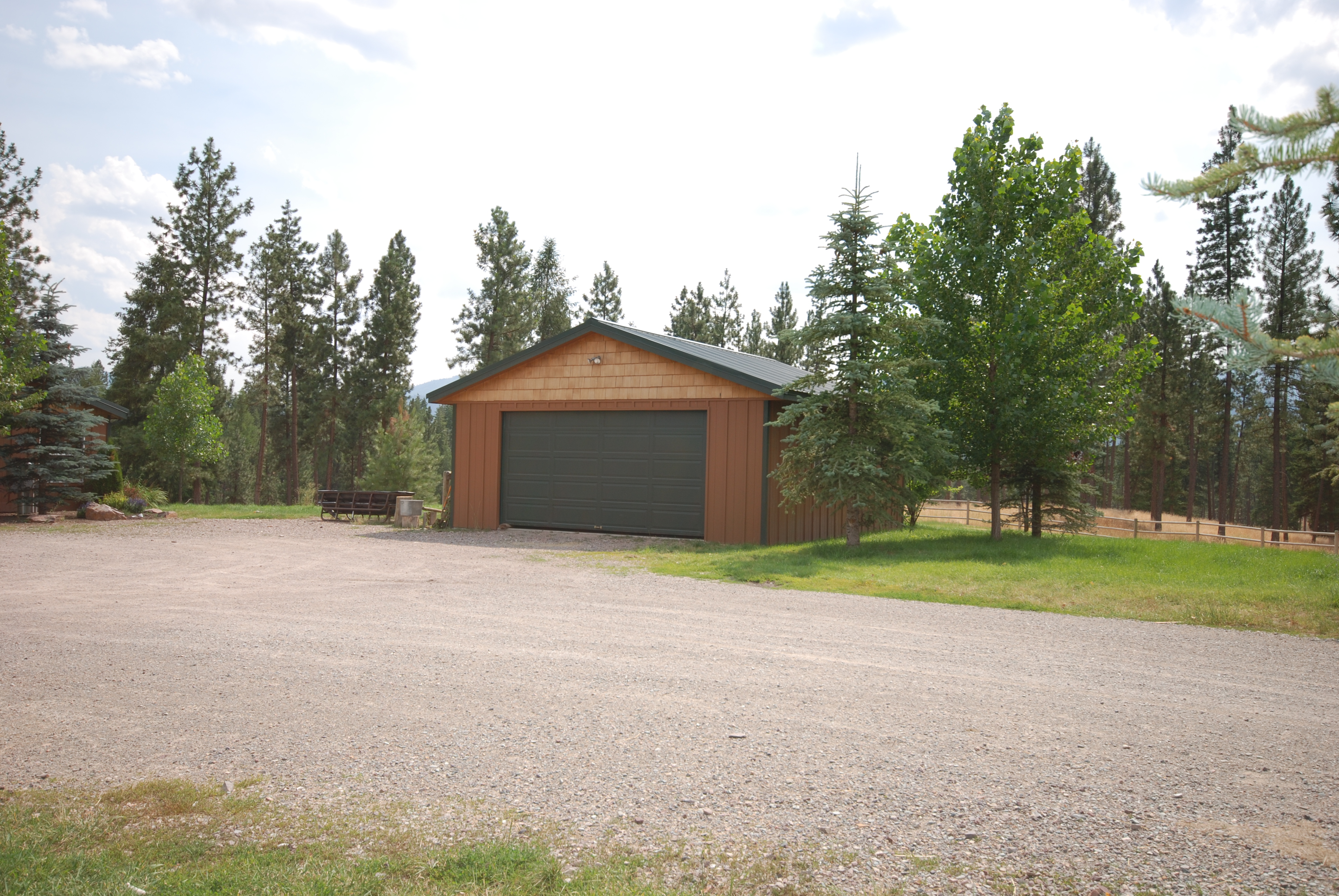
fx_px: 1117
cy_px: 448
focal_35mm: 30
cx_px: 670
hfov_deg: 61.9
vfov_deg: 43.7
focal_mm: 20
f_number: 6.3
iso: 100
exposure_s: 1/200
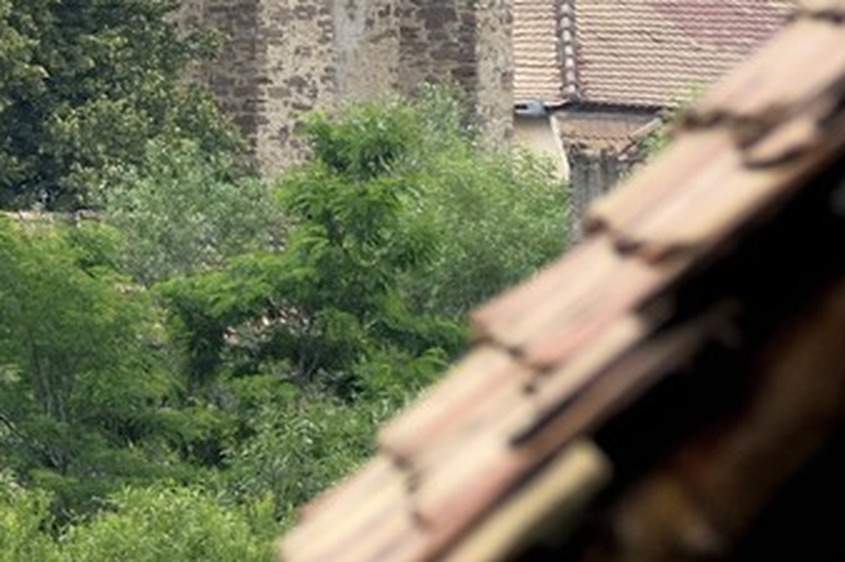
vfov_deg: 1.4
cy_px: -677
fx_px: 22240
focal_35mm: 948
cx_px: -1082
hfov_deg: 2.2
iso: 400
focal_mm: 200
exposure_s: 1/200
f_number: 10
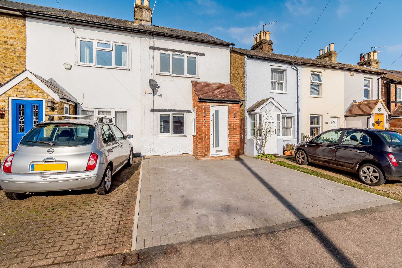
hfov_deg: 96.7
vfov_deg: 73.7
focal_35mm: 16
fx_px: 179
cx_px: 209
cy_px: 134
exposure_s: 1/640
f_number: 8
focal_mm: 10
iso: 100
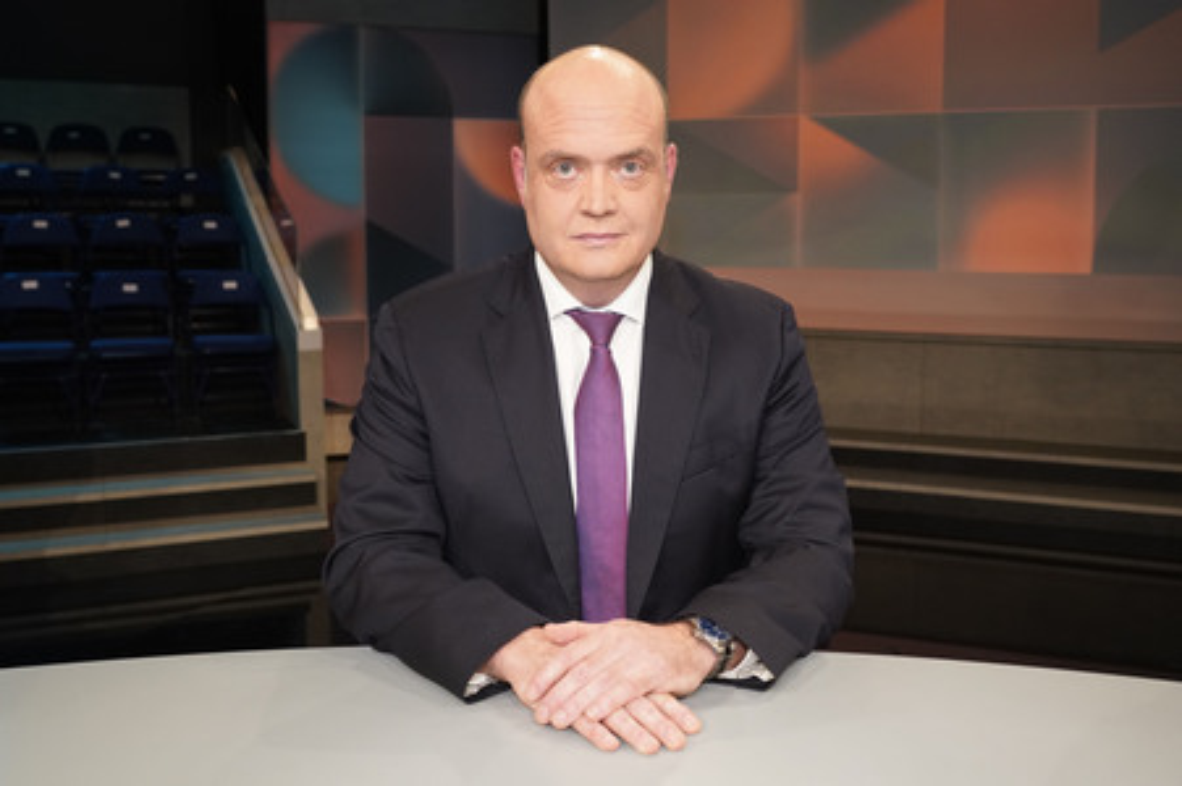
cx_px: 591
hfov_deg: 62.0
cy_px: 393
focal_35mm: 30
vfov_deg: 43.5
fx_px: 984
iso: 2000
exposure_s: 1/160
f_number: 5
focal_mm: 30
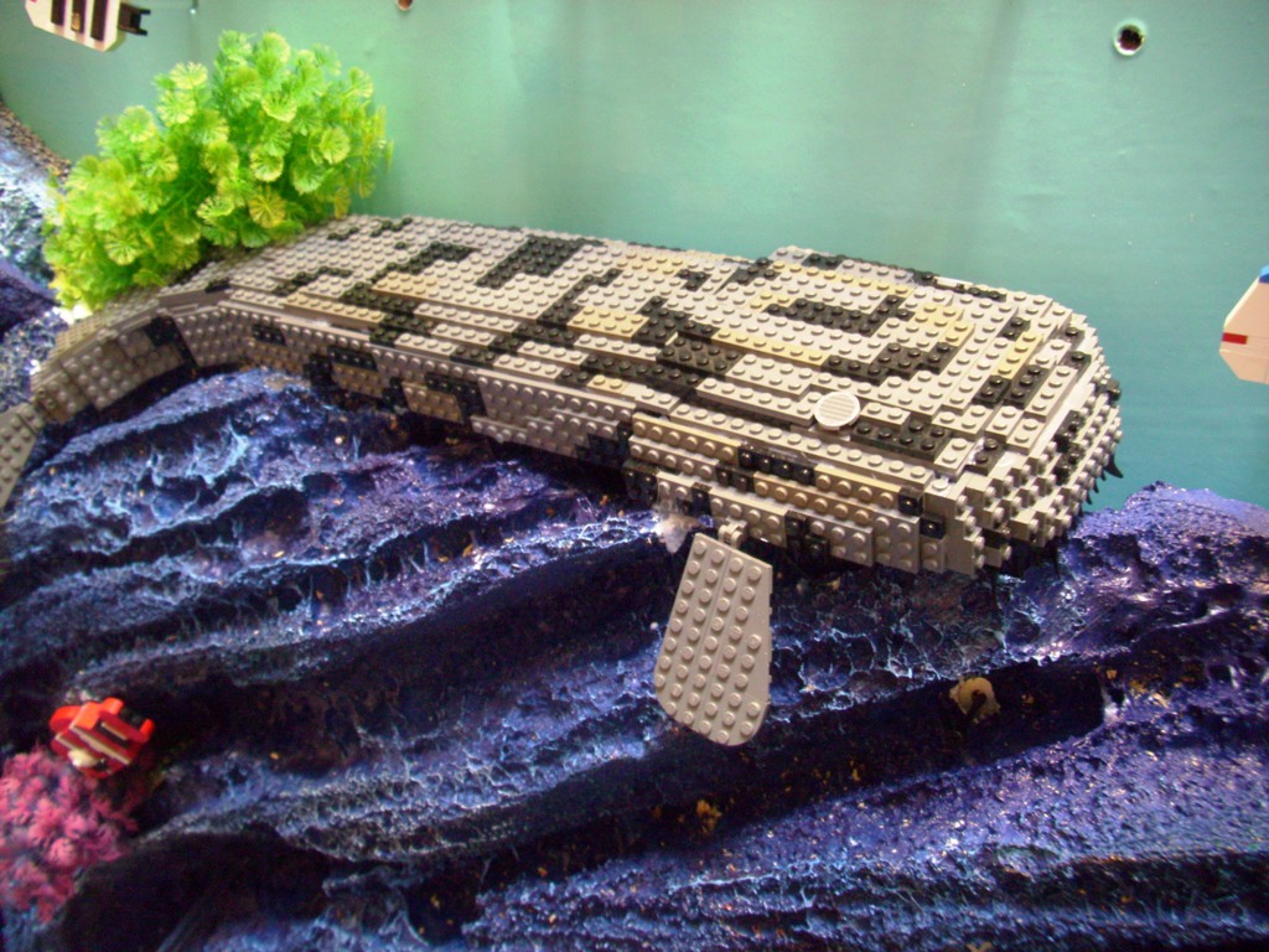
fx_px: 1173
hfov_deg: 56.8
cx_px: 634
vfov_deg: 44.2
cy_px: 476
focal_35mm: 32
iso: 160
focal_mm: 5.7
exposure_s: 1/8
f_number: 2.9
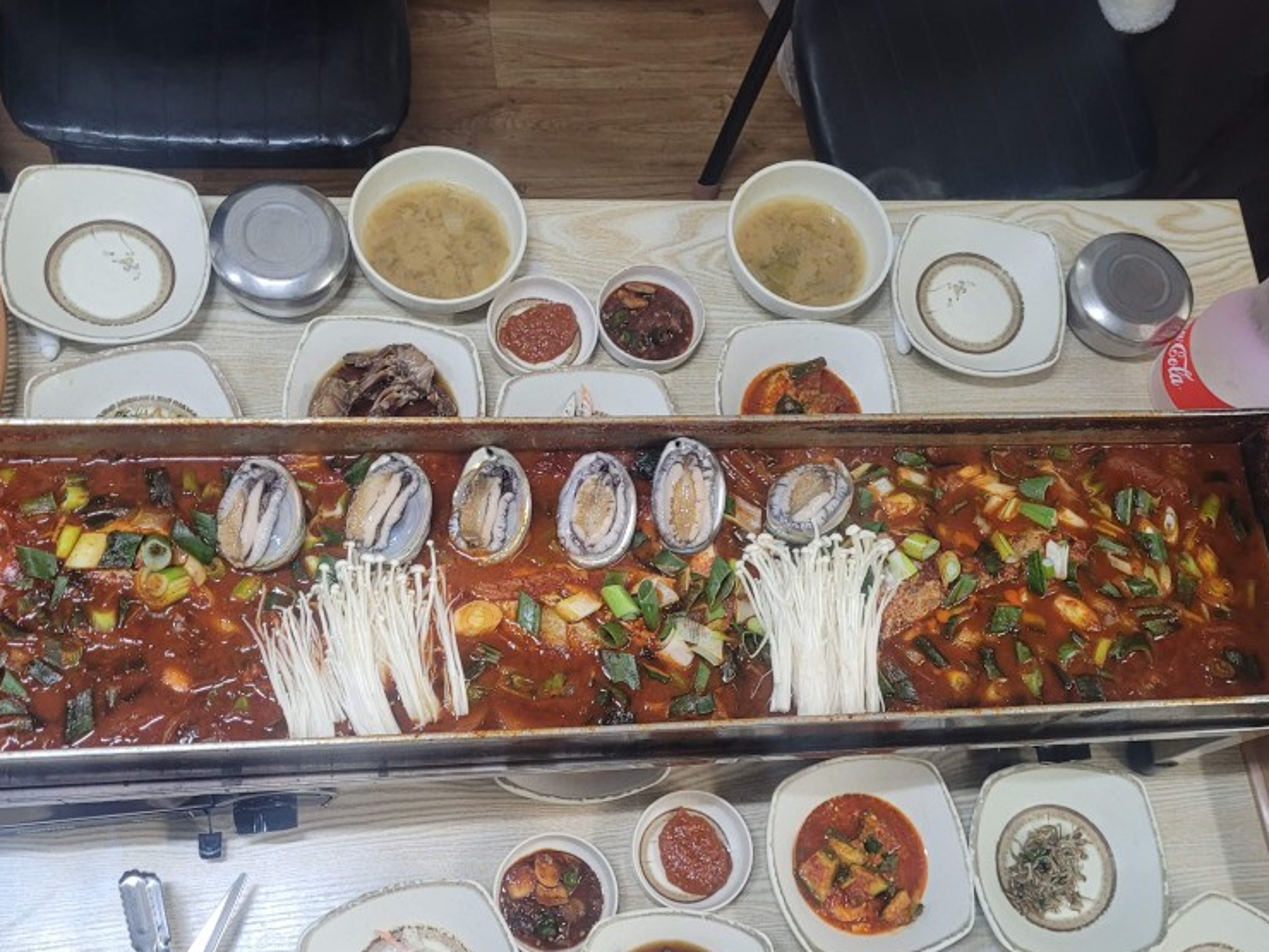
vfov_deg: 39.2
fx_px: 1320
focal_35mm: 36
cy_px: 628
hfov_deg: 51.3
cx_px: 616
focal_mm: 5.4
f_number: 1.8
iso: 200
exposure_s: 1/40
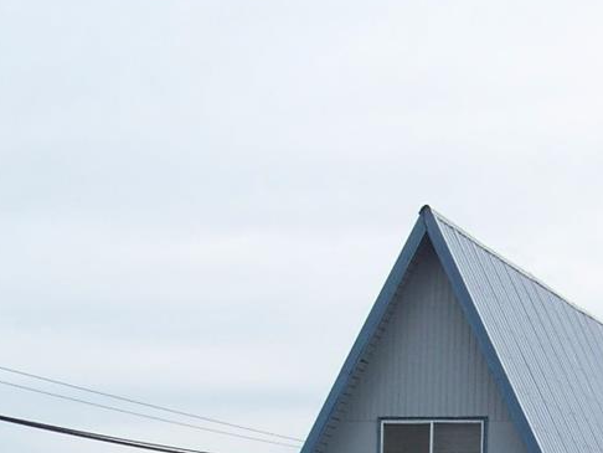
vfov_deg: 12.8
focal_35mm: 111
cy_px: 644
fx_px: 1935
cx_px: 604
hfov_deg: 17.3
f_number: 2.8
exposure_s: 1/800
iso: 64
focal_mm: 5.85
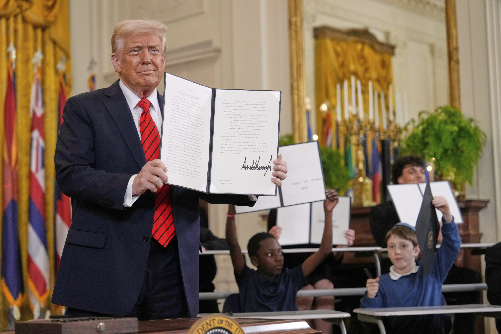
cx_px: 250
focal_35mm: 69
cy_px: 167
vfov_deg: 19.7
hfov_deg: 29.2
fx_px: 960
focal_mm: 69
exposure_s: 1/500
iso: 2500
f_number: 2.8
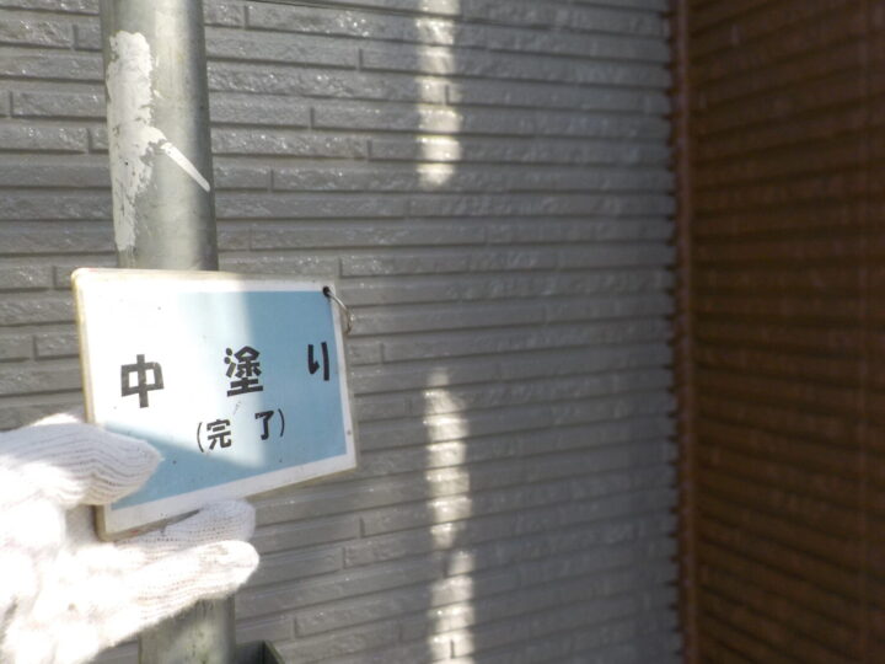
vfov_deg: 46.8
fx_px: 767
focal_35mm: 30
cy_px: 332
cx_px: 442
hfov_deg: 60.0
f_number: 3.3
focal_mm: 4.1
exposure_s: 1/250
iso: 125
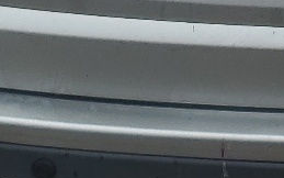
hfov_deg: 12.2
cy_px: -300
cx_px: 263
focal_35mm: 170
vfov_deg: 7.1
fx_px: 1316
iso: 50
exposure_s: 1/1111
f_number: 1.5
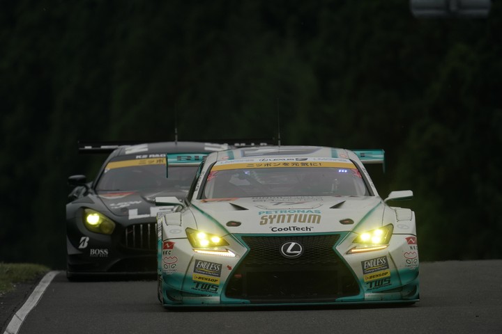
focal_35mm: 840
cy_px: 167
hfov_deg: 2.5
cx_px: 251
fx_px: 11712
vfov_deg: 1.6
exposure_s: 1/800
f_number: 9
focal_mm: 840
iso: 640
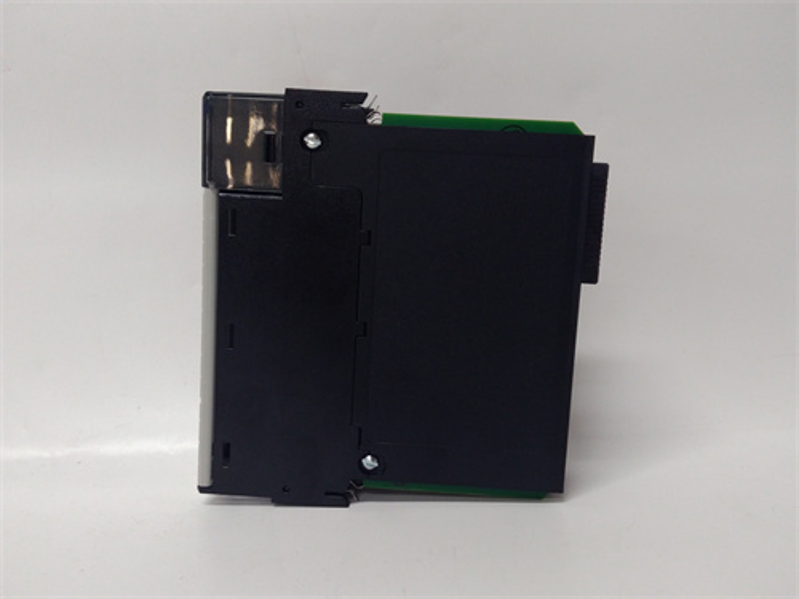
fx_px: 623
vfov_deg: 51.4
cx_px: 400
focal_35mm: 27
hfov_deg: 65.3
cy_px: 300
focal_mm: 3.79
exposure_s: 1/33
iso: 231
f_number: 2
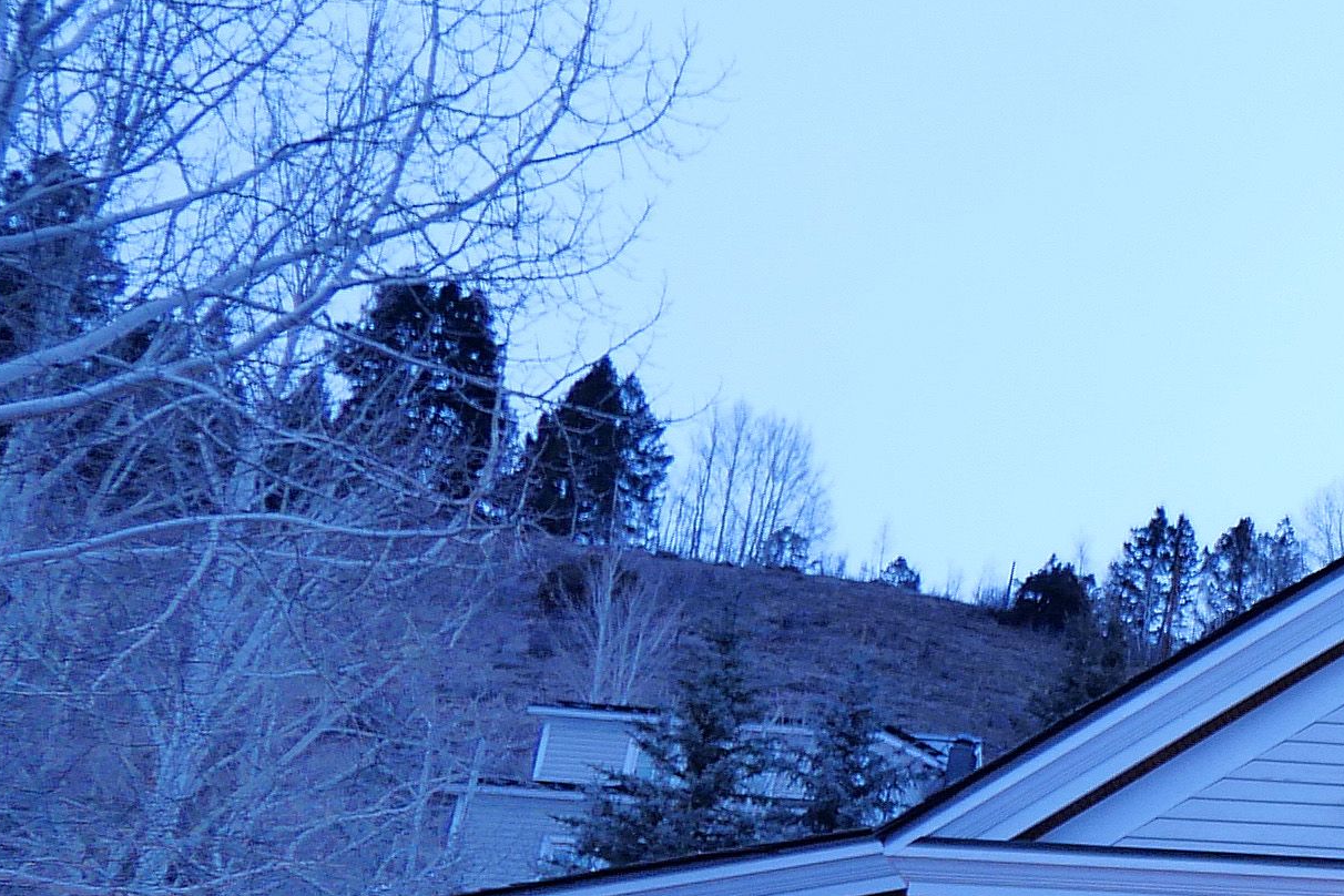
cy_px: 1110
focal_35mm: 77
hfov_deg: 19.4
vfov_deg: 16.9
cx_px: 2454
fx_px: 2874
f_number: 1.7
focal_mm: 9
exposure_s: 1/3.2
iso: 800
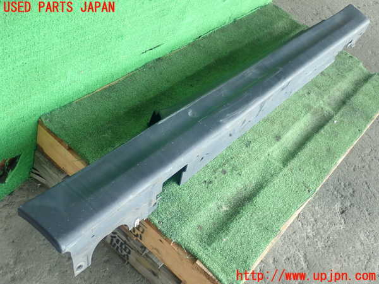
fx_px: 438
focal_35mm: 40
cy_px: 142
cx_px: 190
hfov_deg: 46.8
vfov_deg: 36.0
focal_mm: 7.34
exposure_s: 1/50
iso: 200
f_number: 2.8
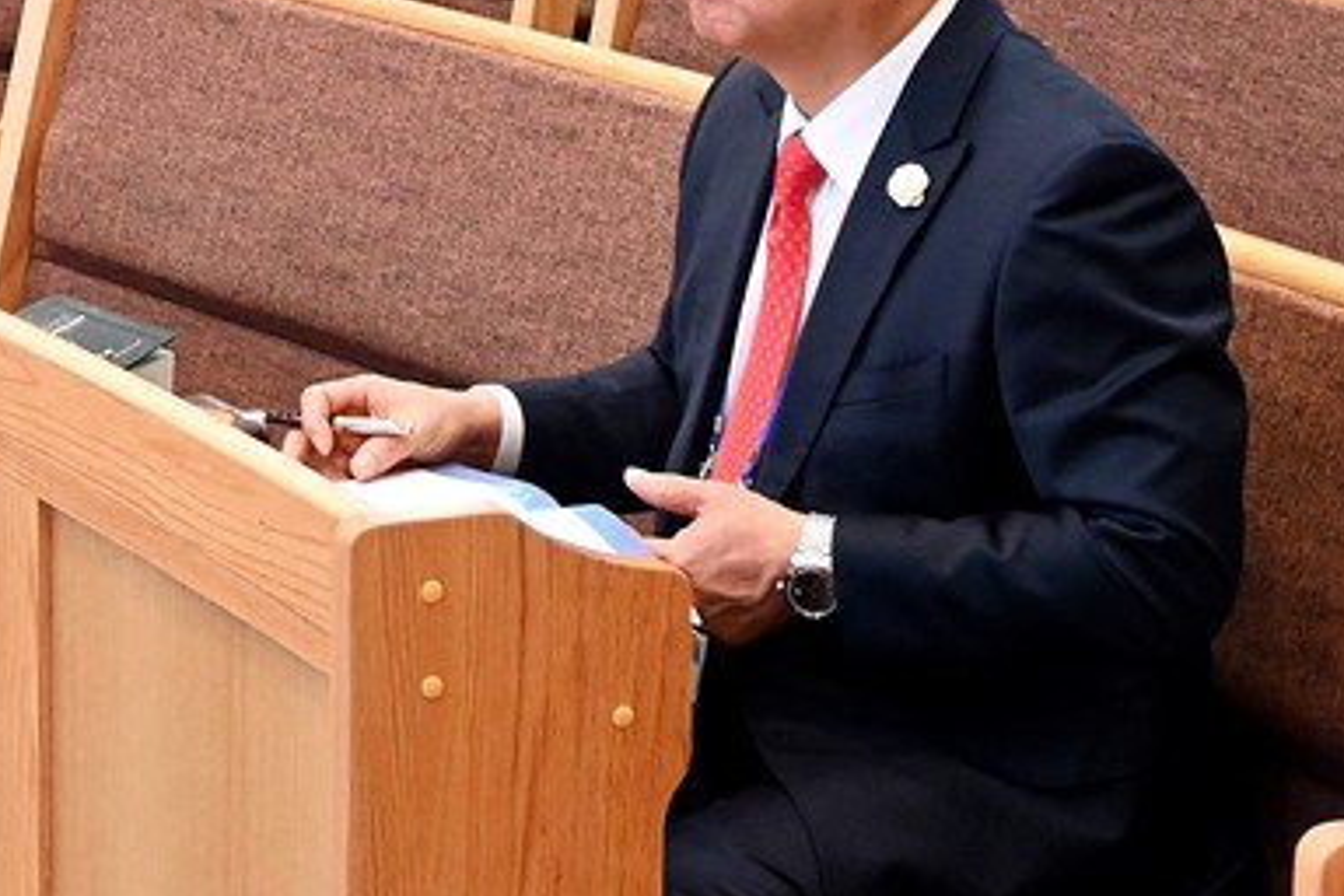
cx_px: 368
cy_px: -572
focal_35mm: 130
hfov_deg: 15.7
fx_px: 4853
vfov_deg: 10.1
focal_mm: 26
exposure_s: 1/125
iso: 2800
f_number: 4.5
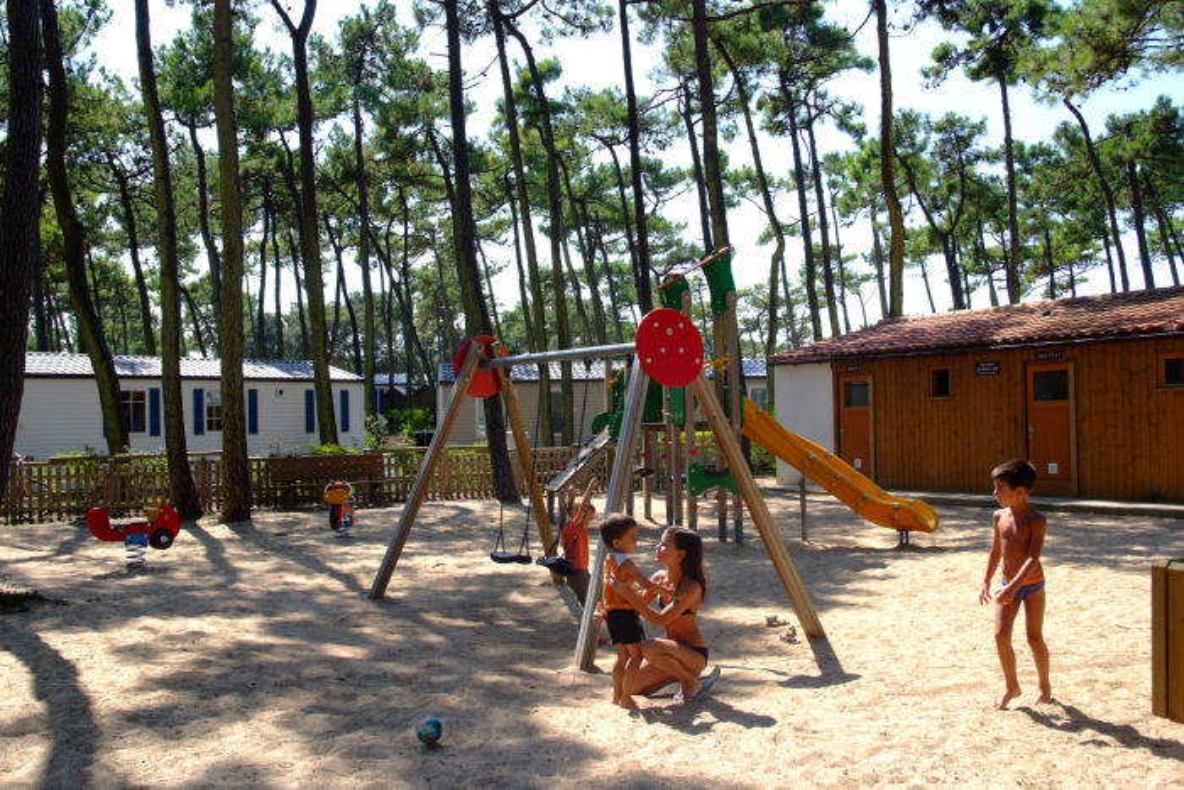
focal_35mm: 38
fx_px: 1250
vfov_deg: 35.1
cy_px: 395
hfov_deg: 50.7
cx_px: 592
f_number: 8
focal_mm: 25
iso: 100
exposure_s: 1/142
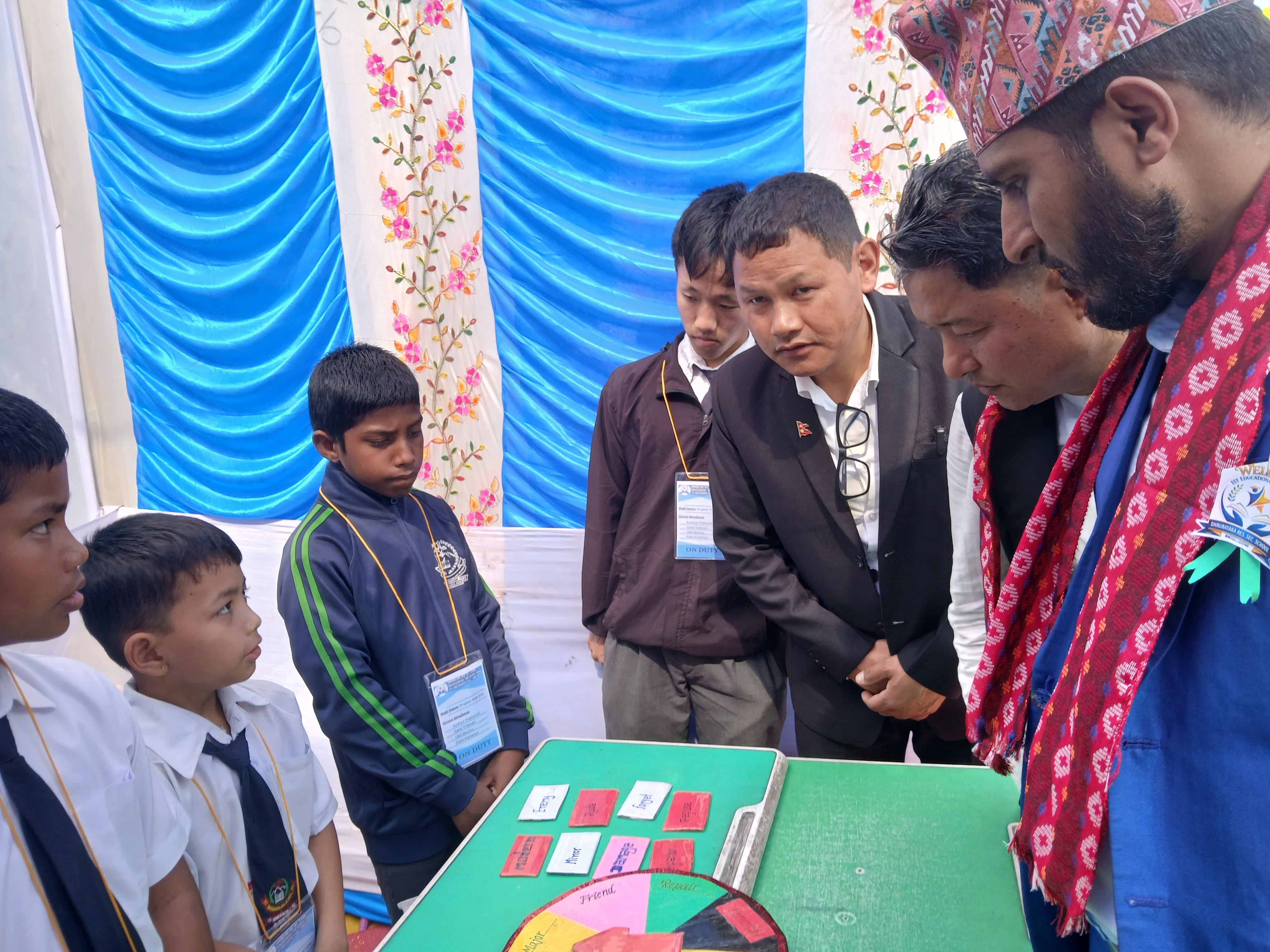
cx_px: 635
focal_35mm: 26
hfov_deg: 67.3
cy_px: 476
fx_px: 954
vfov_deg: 53.1
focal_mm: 3.98
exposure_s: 1/100
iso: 40
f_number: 1.8
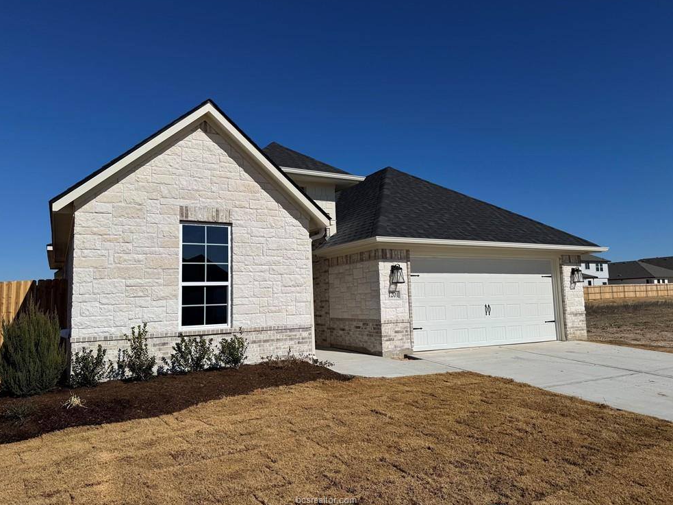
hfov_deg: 69.4
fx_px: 486
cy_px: 243
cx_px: 327
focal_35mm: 25
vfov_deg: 54.9
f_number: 1.78
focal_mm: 6.76
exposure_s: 1/12346
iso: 64
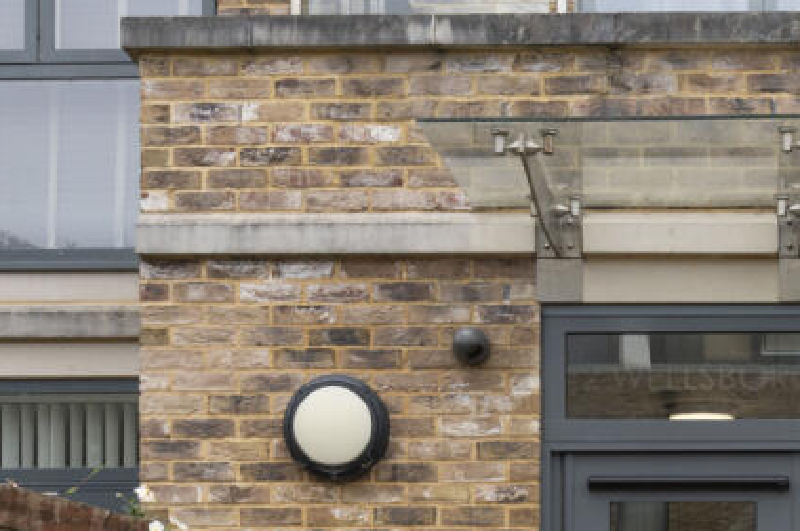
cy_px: 557
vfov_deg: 21.3
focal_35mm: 61
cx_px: 712
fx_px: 1354
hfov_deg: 31.5
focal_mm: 25
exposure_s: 1/160
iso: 200
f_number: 8
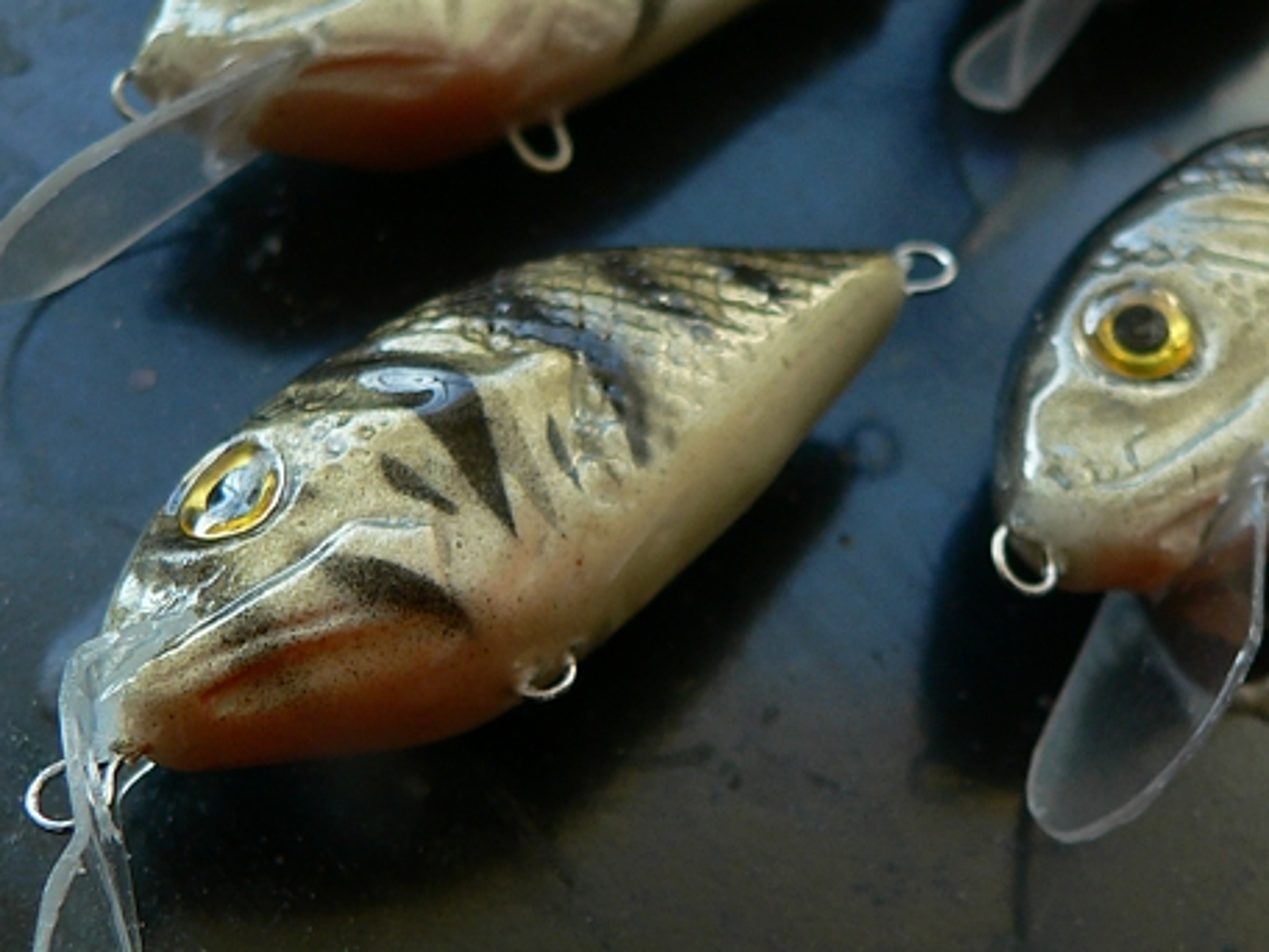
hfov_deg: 33.9
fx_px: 2053
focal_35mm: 56
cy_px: 426
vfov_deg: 26.1
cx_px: 879
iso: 100
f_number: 2.8
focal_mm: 6
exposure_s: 1/80
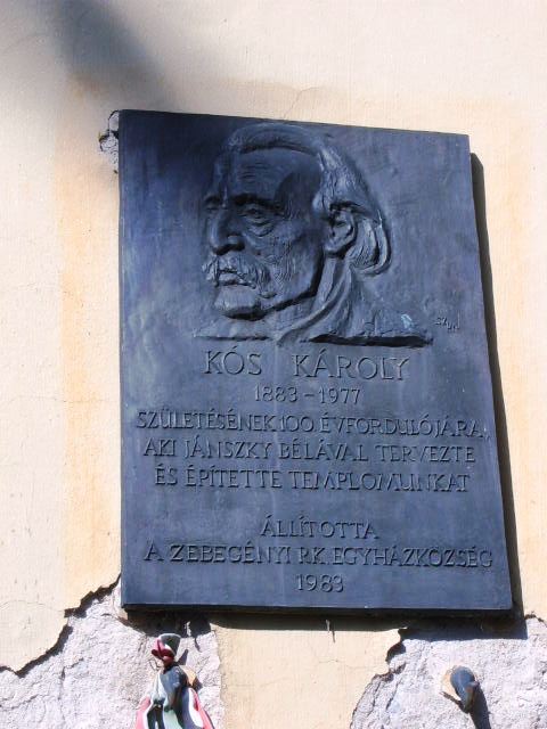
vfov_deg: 17.3
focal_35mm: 114
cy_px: 364
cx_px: 274
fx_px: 2402
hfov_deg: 13.0
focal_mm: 17.4
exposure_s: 1/90
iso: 63
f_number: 10
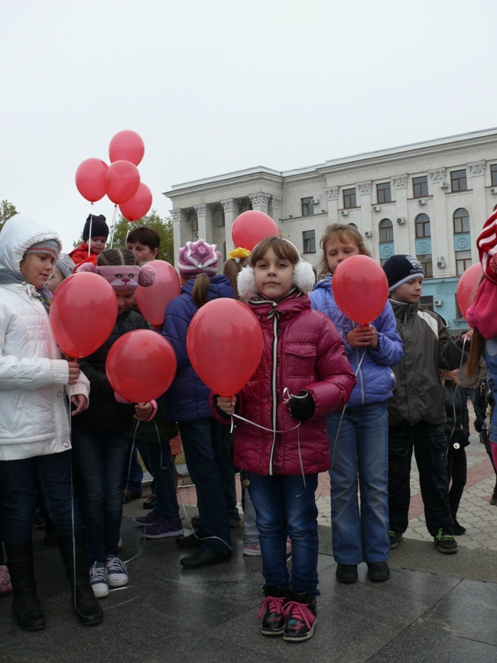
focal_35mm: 35
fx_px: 670
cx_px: 248
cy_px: 332
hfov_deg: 40.7
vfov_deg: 52.6
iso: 100
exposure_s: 1/200
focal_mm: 7.4
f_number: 4.5
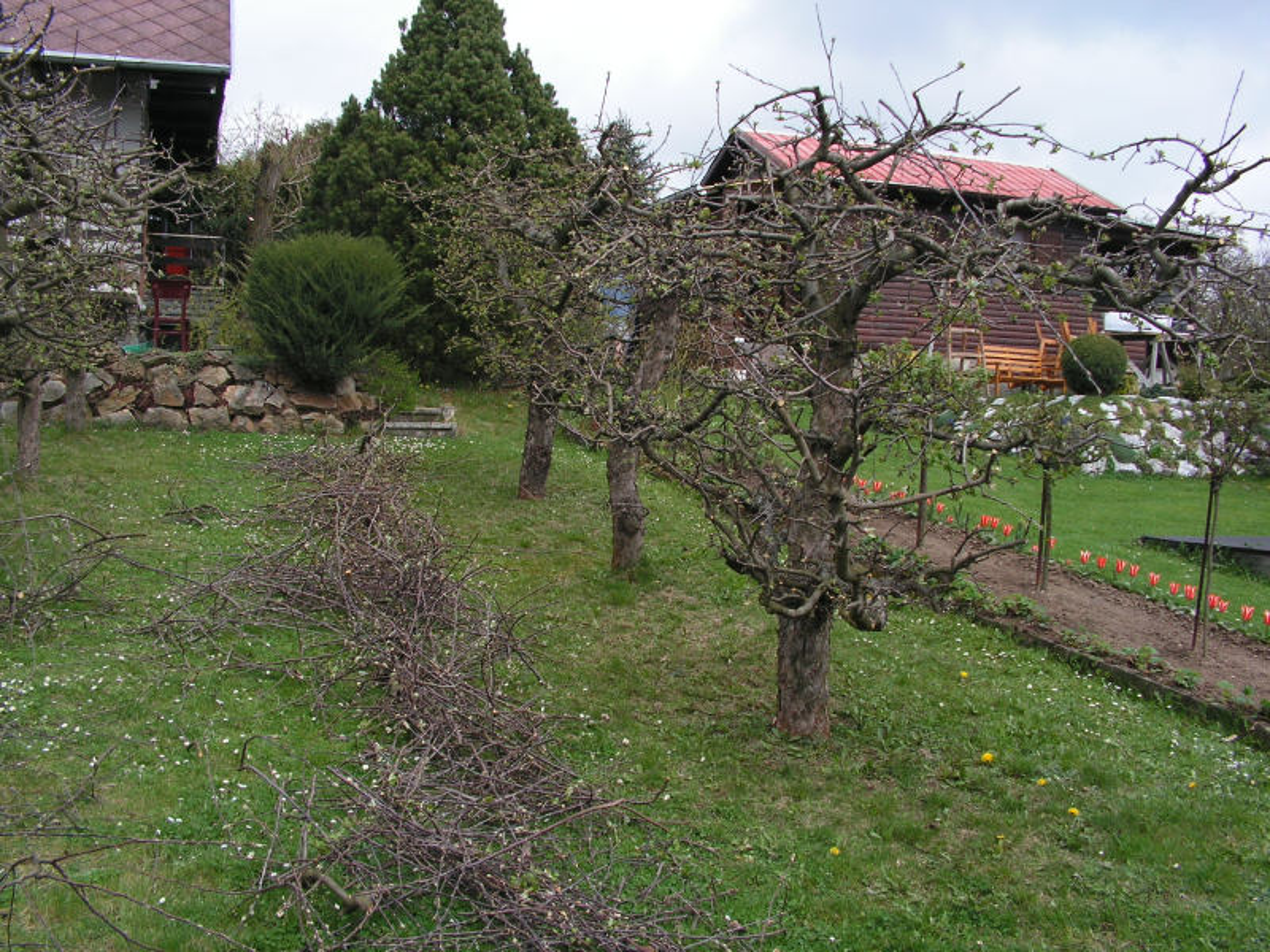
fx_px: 1321
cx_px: 635
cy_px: 476
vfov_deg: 39.7
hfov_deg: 51.4
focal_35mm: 36
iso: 50
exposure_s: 1/200
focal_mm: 6
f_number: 4.8
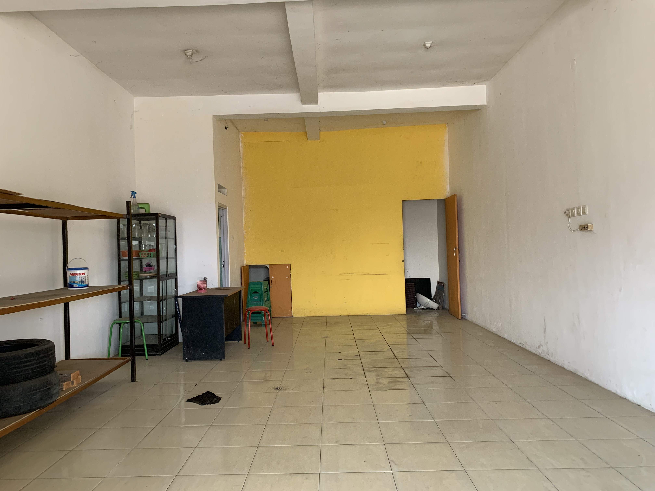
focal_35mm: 26
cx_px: 328
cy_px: 246
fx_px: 492
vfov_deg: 53.1
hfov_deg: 67.3
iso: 100
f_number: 1.8
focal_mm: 4.25
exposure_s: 1/116
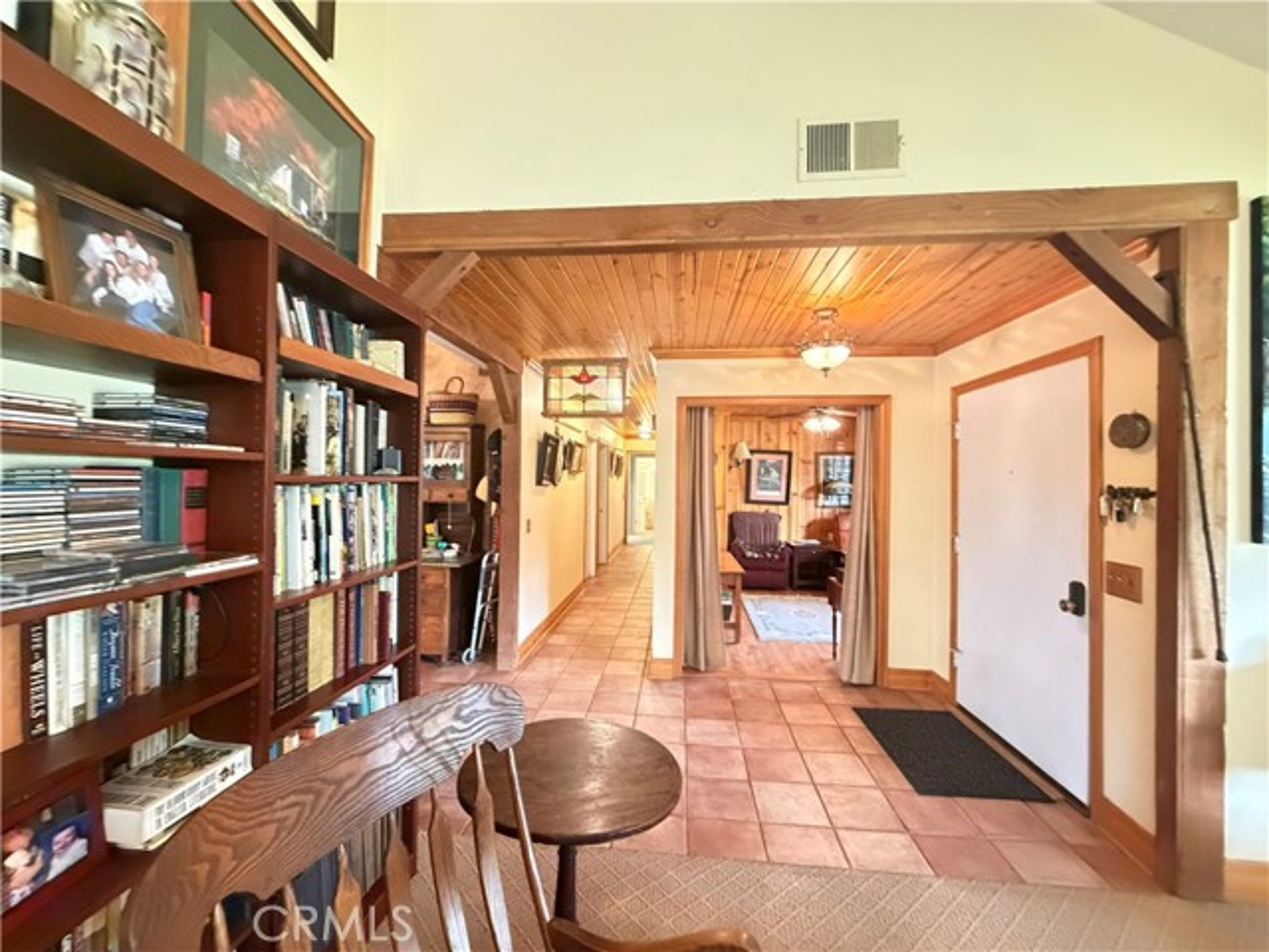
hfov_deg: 102.1
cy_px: 476
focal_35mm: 14
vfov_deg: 85.7
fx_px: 513
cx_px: 634
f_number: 2.2
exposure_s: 1/40
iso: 1250
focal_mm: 2.22
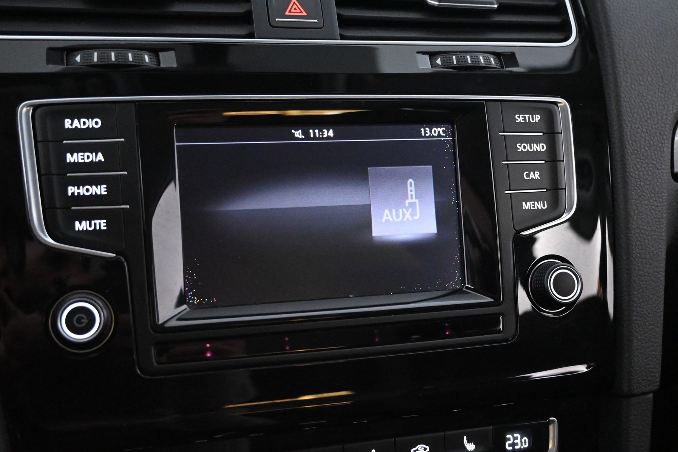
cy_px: 226
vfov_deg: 34.2
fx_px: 734
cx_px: 339
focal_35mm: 39
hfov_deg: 49.6
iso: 10000
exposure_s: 1/40
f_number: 4.5
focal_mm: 26
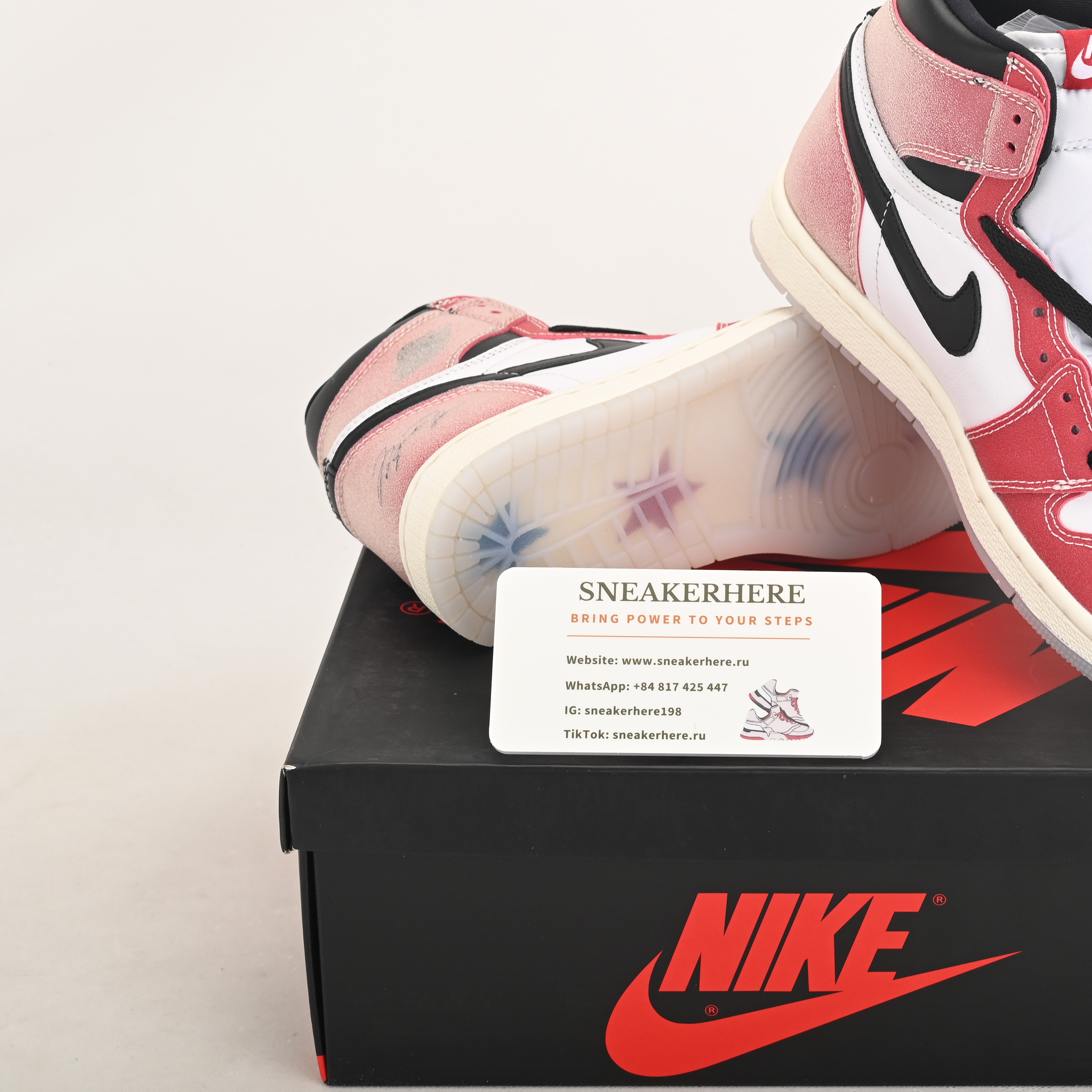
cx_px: 832
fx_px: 2748
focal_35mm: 77
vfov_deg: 22.5
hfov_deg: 22.2
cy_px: 518
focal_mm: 49
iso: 100
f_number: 11
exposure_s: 1/200
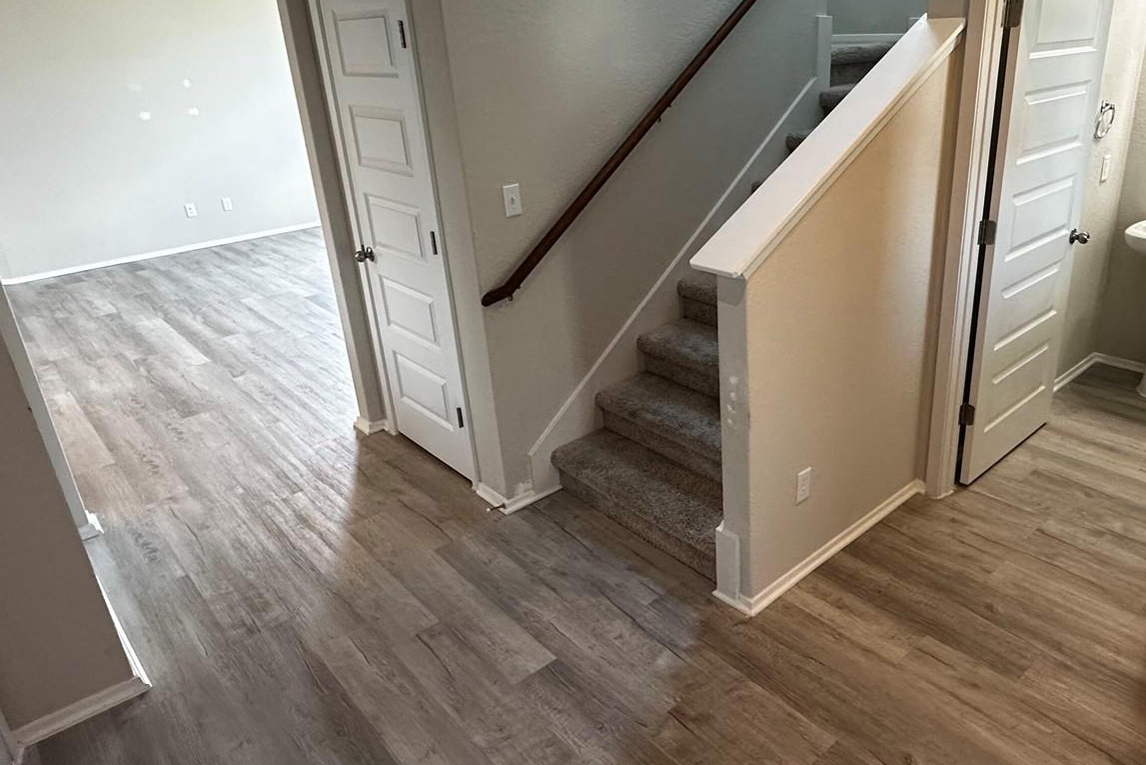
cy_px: 356
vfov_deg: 49.5
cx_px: 679
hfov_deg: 68.8
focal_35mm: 26
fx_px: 828
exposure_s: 1/120
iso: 250
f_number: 2.2
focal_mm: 2.22
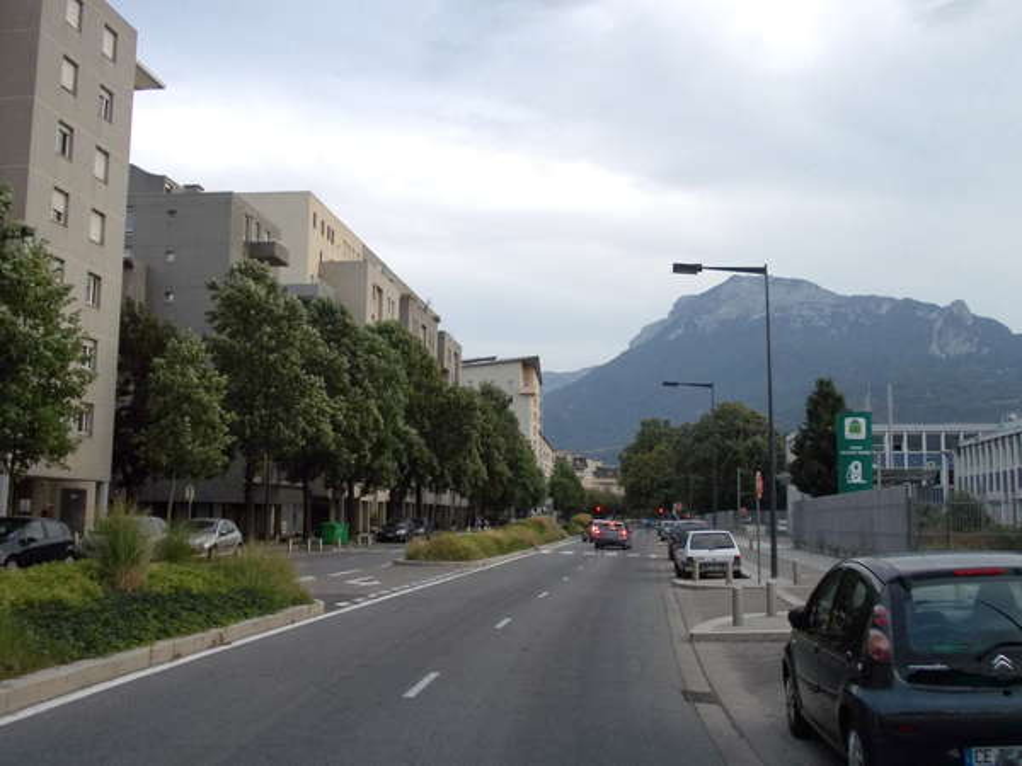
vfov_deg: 37.7
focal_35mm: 38
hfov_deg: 49.0
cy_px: 383
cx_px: 511
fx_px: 1122
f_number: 3.1
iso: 140
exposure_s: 1/250
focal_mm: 5.3
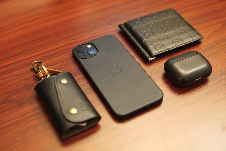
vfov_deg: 29.9
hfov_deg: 43.6
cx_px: 113
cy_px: 76
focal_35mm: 45
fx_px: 283
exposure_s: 1/160
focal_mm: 30
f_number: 2
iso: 2500
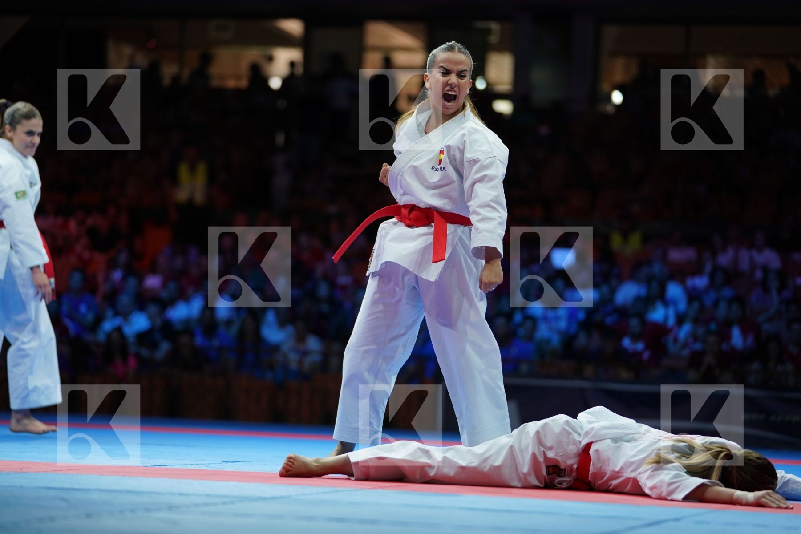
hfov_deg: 16.3
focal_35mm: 126
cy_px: 267
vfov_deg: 10.9
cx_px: 400
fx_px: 2803
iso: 800
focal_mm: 126
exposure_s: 1/500
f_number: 2.8
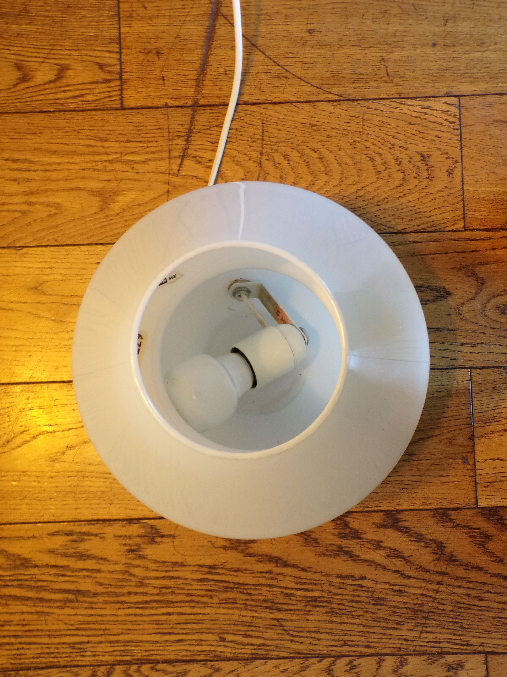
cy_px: 338
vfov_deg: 56.8
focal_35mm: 32
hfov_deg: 44.2
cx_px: 254
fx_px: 625
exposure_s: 1/17
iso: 255
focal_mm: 5.8
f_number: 3.2
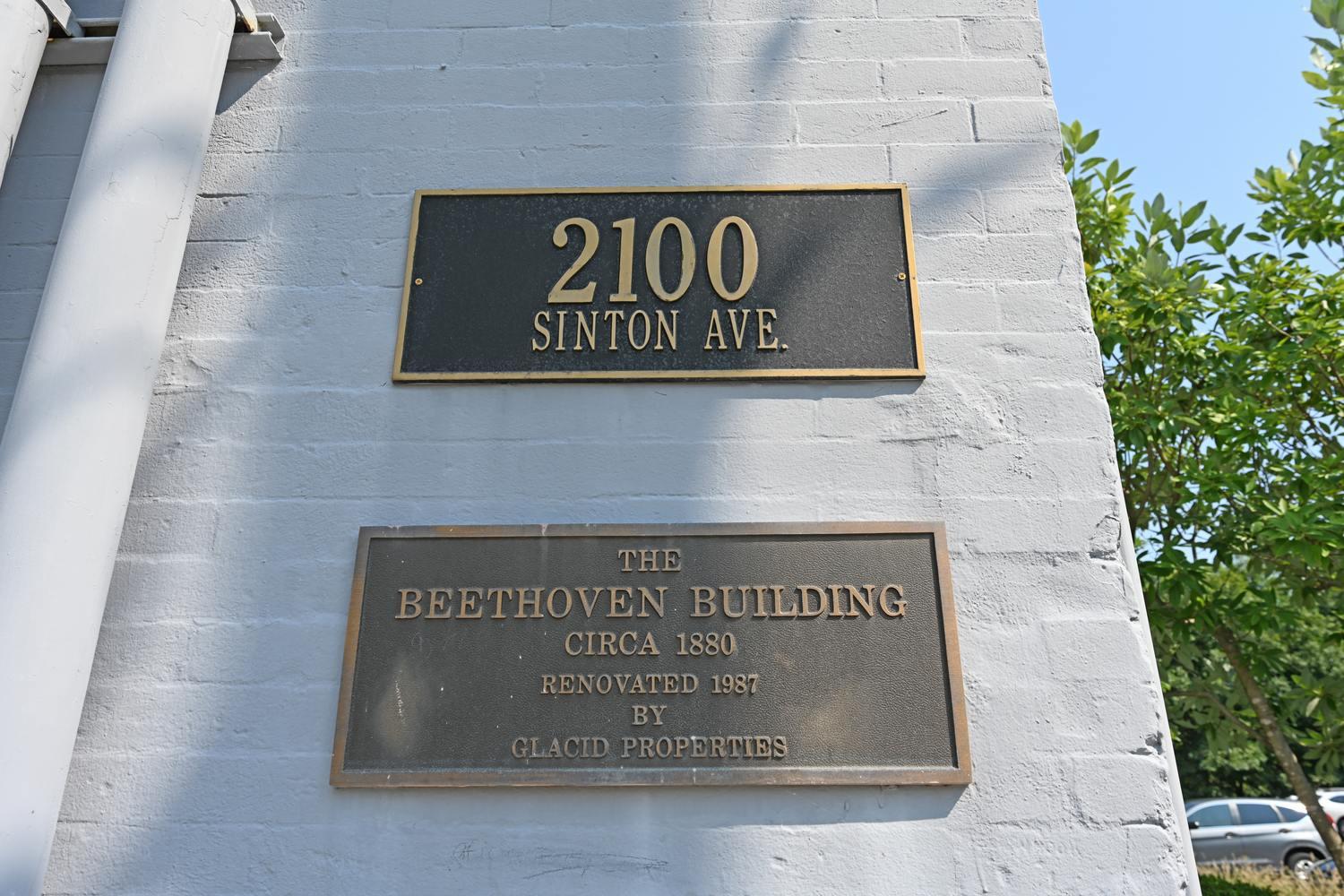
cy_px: 448
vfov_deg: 55.1
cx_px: 672
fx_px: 859
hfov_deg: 76.1
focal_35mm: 23
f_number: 6.3
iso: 100
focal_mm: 23
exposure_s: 1/320
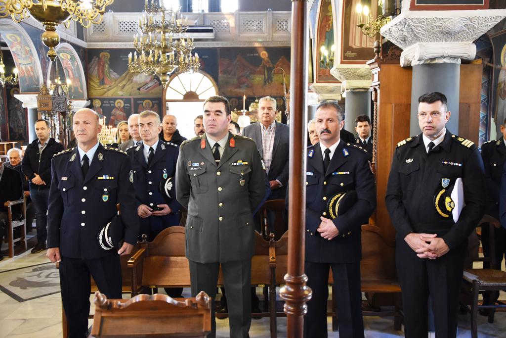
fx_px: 527
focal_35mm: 38
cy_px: 169
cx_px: 253
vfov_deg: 35.5
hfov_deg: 51.3
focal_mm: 25
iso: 1800
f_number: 4
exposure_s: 1/40
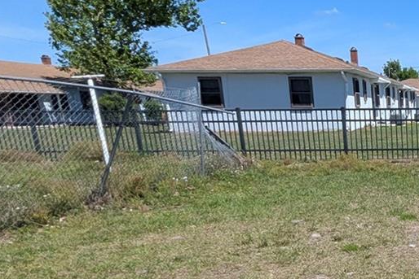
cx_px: 498
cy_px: 253
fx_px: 489
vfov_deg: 30.5
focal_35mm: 42
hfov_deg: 36.3
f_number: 2.2
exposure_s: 1/1408
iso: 48
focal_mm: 1.95
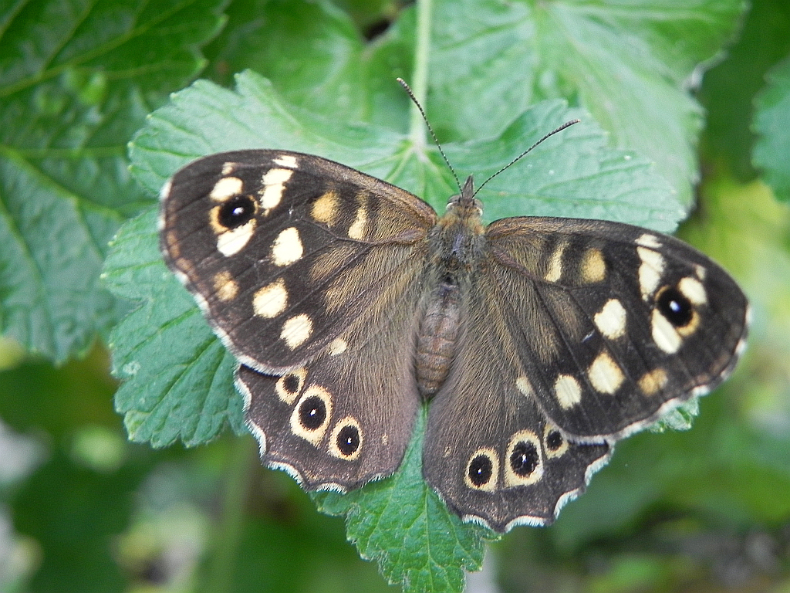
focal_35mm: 66
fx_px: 1506
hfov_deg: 29.4
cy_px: 296
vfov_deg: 22.3
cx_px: 395
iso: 160
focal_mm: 11.8
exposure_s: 1/33
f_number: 3.5
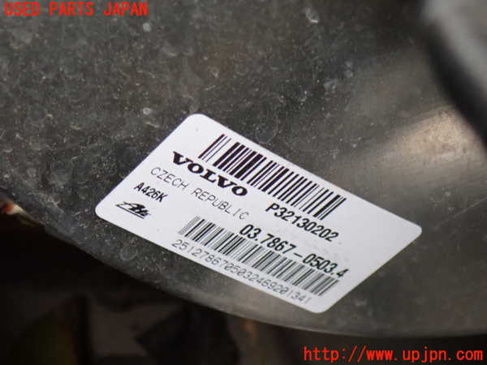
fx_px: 1407
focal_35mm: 100
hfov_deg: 19.6
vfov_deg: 14.8
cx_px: 244
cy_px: 182
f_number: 4.9
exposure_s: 1/25
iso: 1250
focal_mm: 18
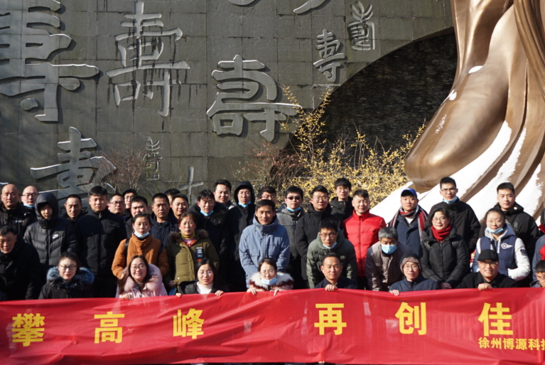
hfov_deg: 33.9
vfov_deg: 22.8
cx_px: 269
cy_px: 87
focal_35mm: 59
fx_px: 894
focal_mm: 28
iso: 100
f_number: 6.3
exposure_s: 1/250
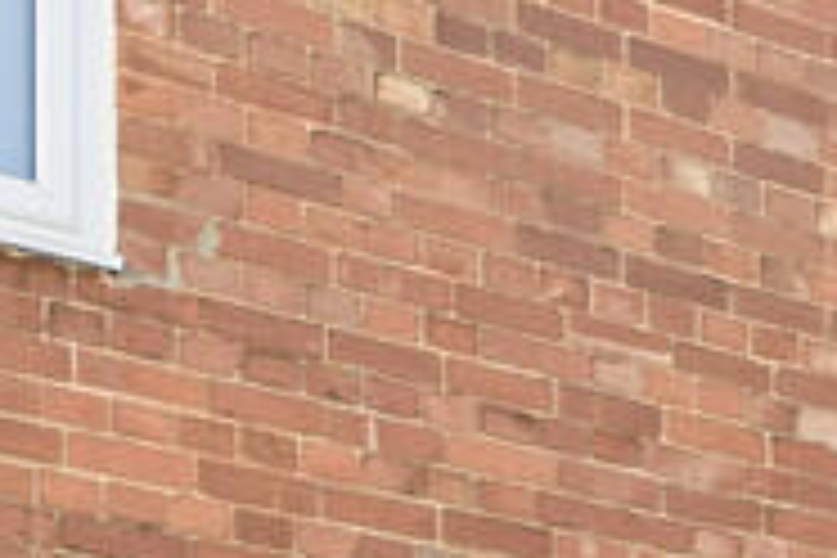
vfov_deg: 9.9
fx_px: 3208
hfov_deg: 11.2
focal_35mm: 138
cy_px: 529
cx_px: 2286
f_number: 8
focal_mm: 17
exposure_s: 1/200
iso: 400
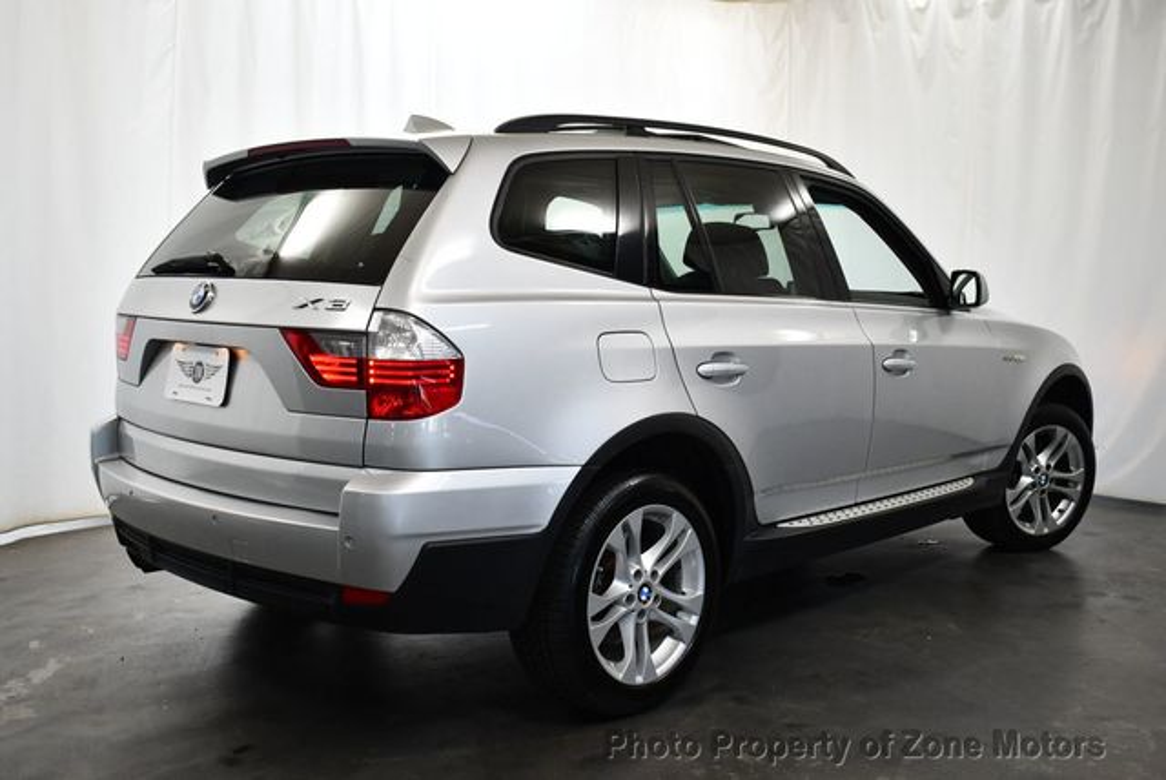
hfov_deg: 53.1
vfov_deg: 36.9
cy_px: 390
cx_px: 583
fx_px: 1167
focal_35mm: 36
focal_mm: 18
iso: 800
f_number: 3.5
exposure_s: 1/200
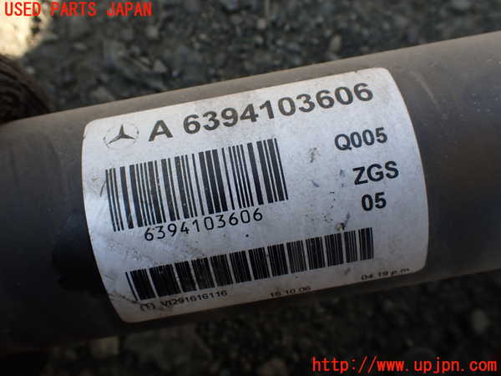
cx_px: 250
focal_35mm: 30
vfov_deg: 46.8
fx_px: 434
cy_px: 188
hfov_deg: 60.0
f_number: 3.2
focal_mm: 5.4
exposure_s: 1/160
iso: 100
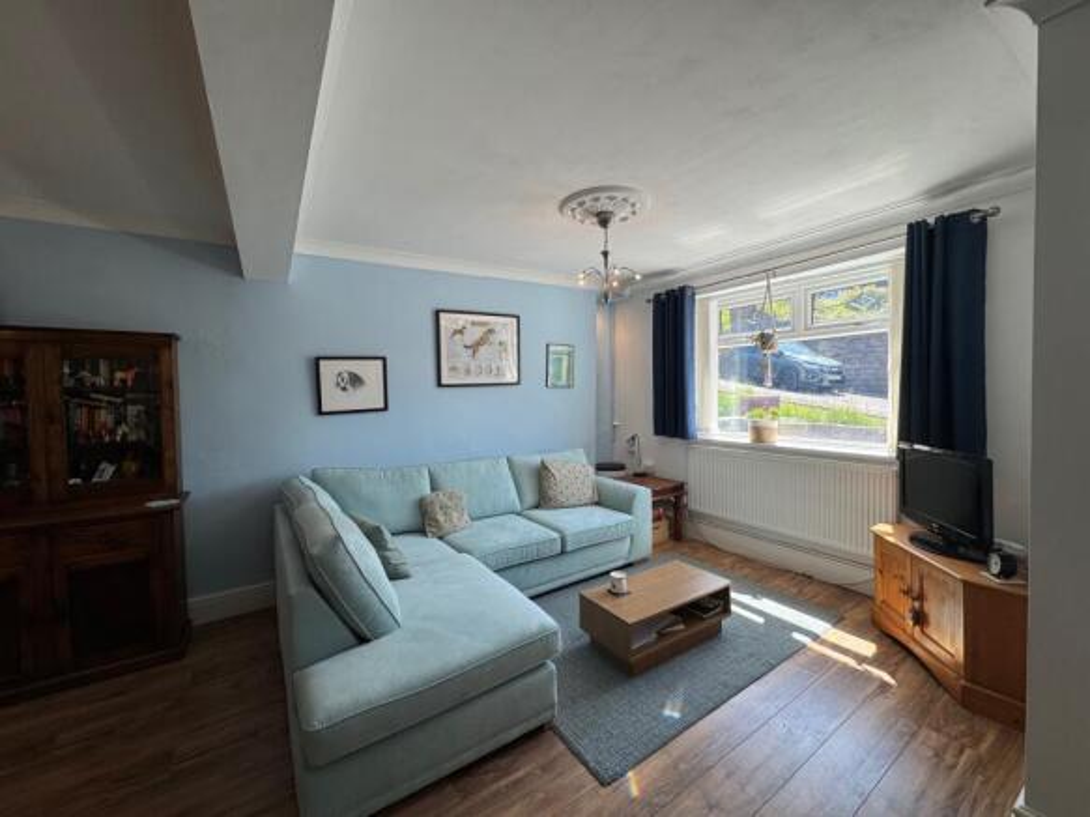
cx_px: 545
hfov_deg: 102.1
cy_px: 408
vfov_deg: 85.7
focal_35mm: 14
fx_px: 441
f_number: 2.2
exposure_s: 1/150
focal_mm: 2.22
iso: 40
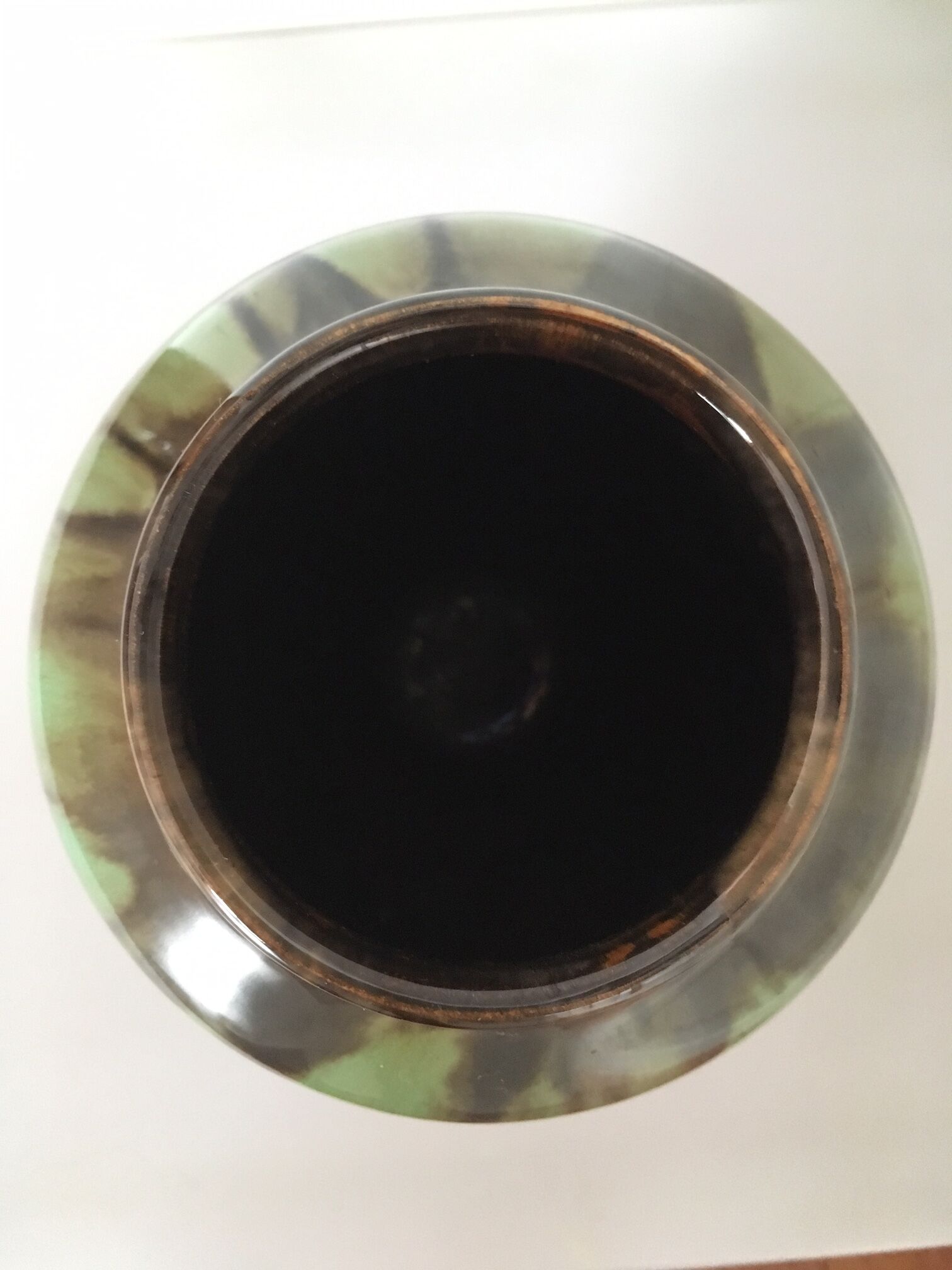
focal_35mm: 29
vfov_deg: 61.7
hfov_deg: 48.2
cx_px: 476
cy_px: 635
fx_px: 1063
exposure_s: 1/17
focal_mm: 4.15
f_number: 2.2
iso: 320
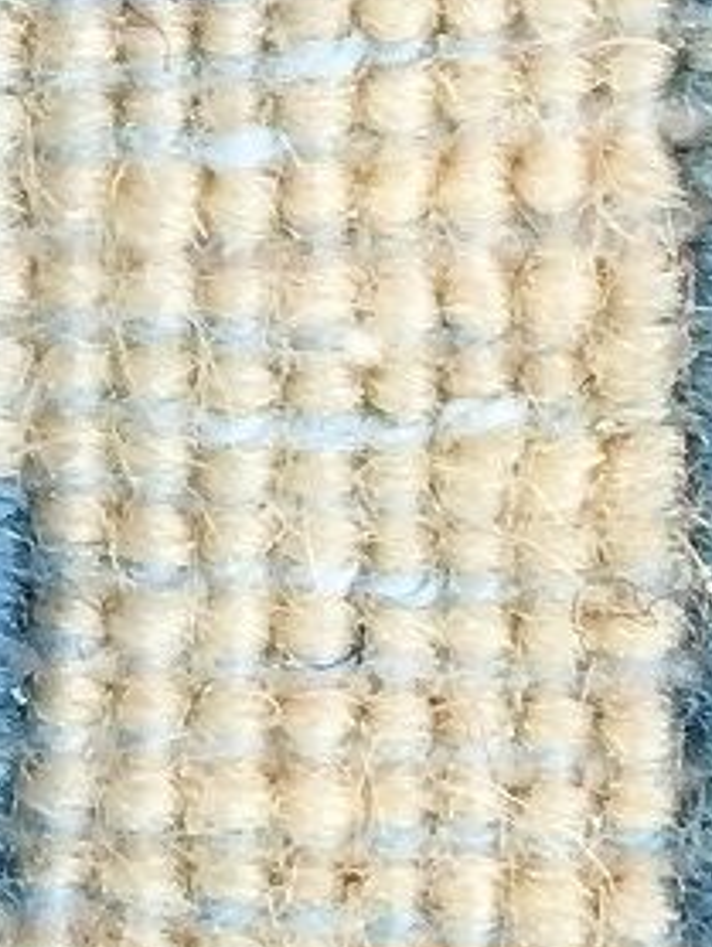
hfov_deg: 6.9
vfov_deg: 9.2
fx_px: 5750
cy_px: -474
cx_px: -535
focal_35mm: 210
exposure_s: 1/368
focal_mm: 4.15
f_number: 2.2
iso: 25
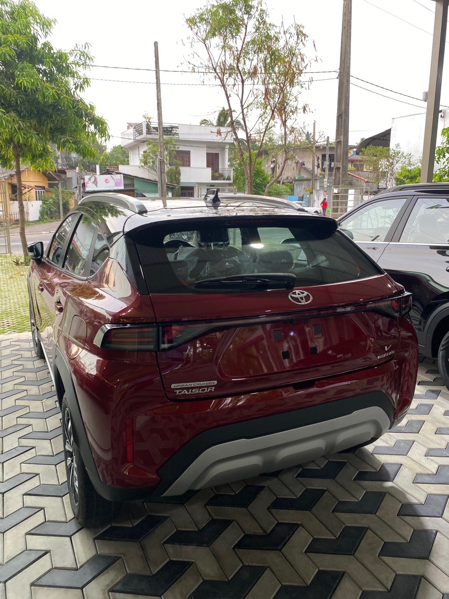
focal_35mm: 26
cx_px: 224
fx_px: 450
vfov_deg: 67.3
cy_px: 300
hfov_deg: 53.1
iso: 50
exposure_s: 1/100
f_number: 1.8
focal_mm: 4.25
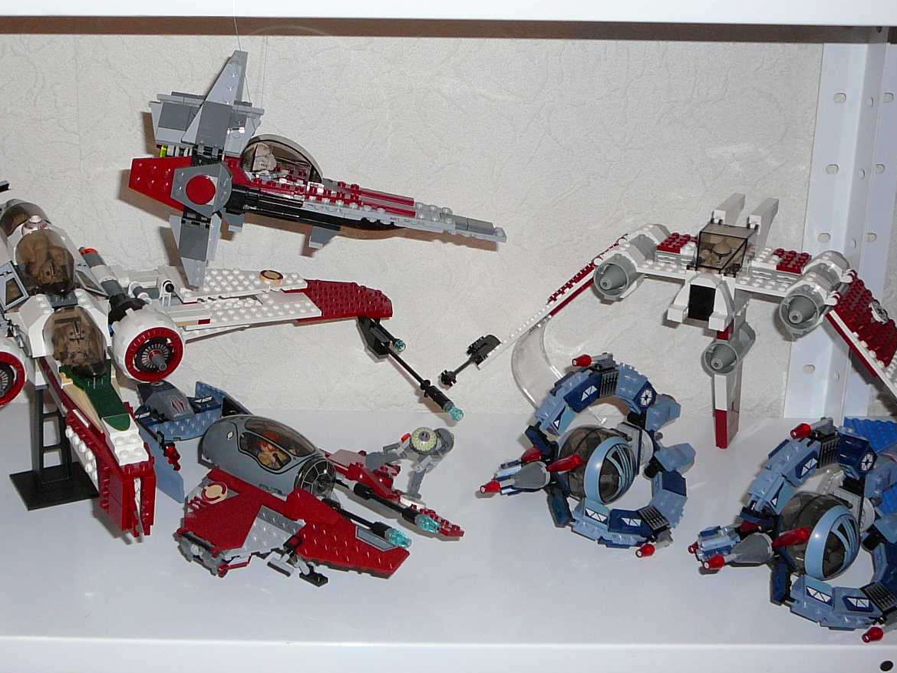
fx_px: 1348
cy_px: 291
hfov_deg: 36.5
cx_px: 312
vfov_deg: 28.0
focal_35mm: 52
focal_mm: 5.2
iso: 100
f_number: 2.8
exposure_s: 1/8
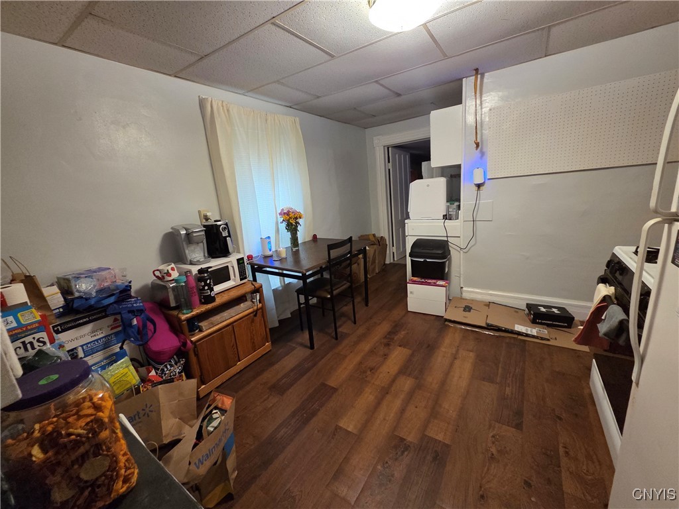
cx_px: 340
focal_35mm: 13
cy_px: 254
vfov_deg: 89.9
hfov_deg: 106.2
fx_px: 255
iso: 1000
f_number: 2.2
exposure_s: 1/60
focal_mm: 2.2
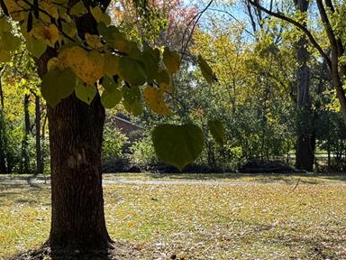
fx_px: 640
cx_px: 345
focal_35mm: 64
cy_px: 215
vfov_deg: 22.6
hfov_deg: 28.4
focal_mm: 6.76
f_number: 1.78
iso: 80
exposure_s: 1/1339
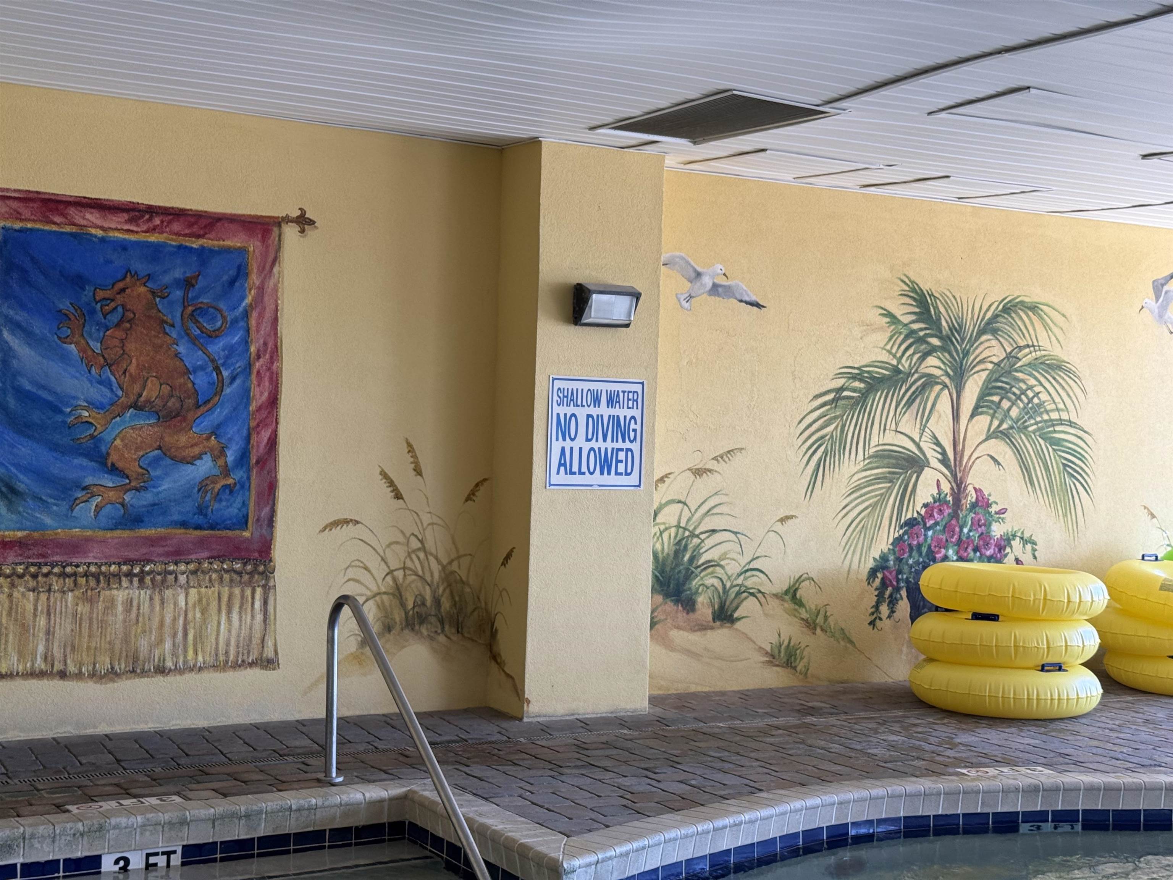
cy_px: 440
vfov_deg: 30.3
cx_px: 586
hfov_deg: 39.7
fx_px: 1627
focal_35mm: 48
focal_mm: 6.76
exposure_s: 1/152
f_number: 1.78
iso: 80
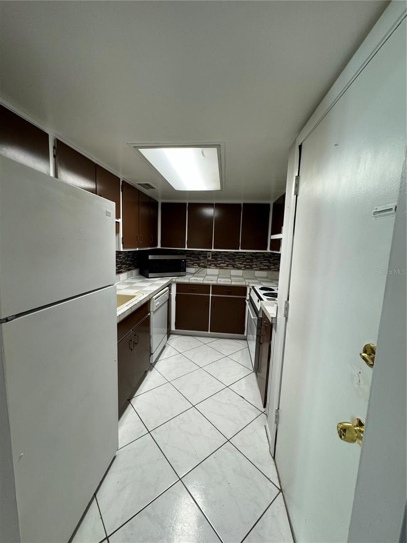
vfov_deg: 102.1
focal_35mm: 14
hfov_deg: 85.7
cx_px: 204
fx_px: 219
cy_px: 272
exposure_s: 1/120
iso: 160
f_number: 2.2
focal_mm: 2.22
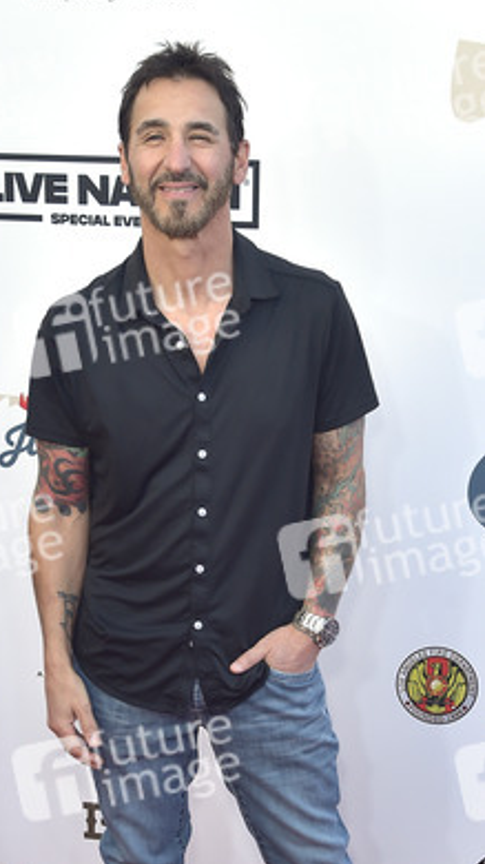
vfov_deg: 47.4
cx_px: 192
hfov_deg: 27.6
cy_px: 436
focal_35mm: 43
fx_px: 984
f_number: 6.3
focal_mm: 40
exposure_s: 1/250
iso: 400
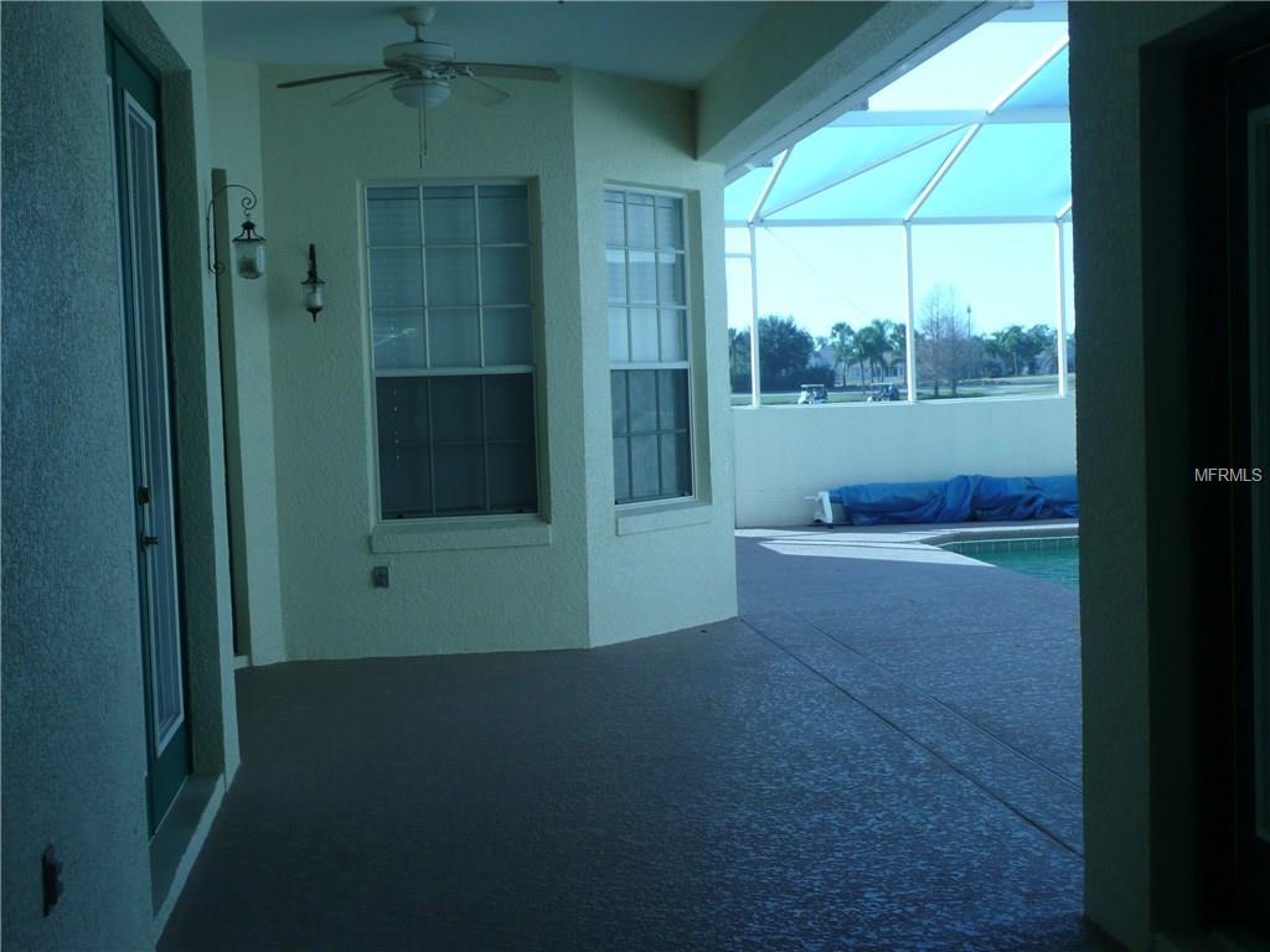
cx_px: 635
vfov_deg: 33.6
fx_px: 1578
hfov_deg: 43.9
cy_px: 476
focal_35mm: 43
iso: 100
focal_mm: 7
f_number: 4
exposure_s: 1/250
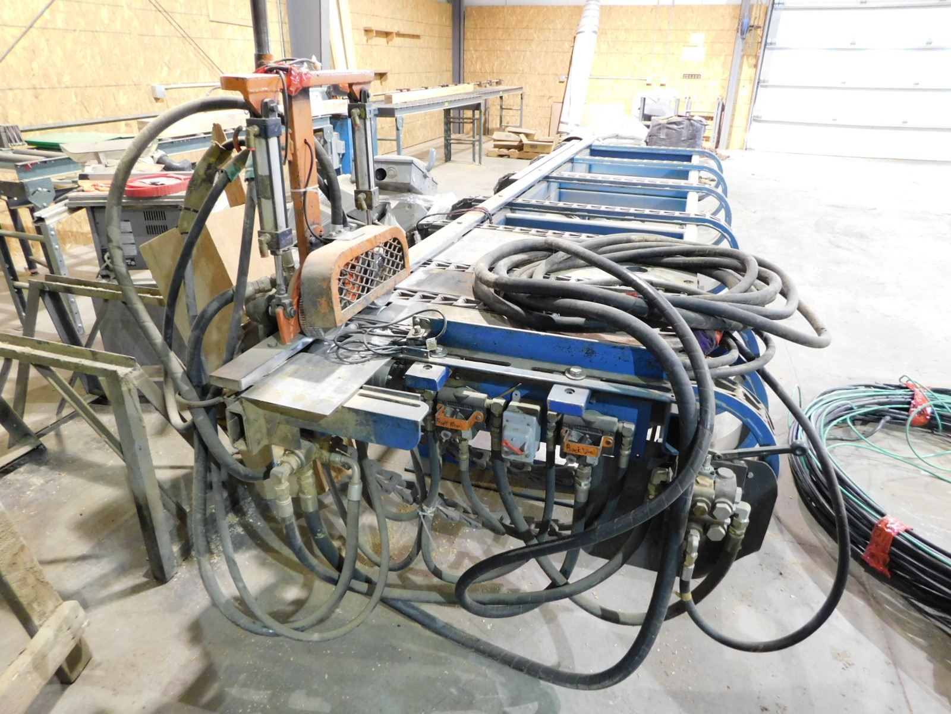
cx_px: 476
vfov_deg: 58.9
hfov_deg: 73.9
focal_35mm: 23
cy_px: 357
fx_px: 632
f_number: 3
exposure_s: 1/8
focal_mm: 4
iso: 450
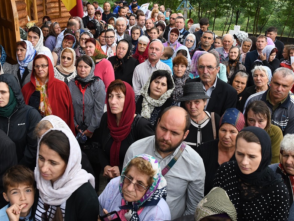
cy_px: 95
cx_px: 140
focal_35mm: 35
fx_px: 297
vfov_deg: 40.6
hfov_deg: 52.6
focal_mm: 16
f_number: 4
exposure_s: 1/800
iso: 1000
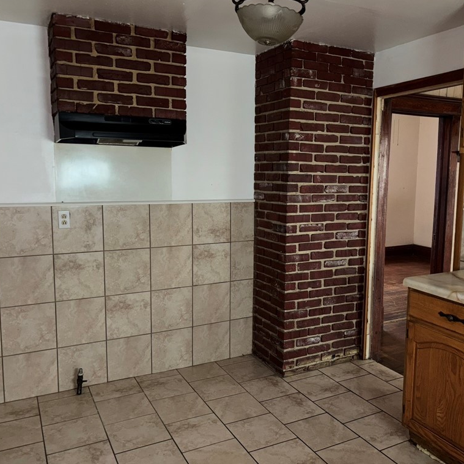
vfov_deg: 52.5
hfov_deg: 52.3
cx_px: 267
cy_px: 230
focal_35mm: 31
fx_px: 470
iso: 100
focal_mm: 5.96
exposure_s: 1/6
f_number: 1.6
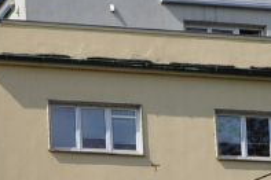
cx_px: 150
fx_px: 2377
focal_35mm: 316
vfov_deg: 4.2
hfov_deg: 6.5
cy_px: 510
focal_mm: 32
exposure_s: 1/250
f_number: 13
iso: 200
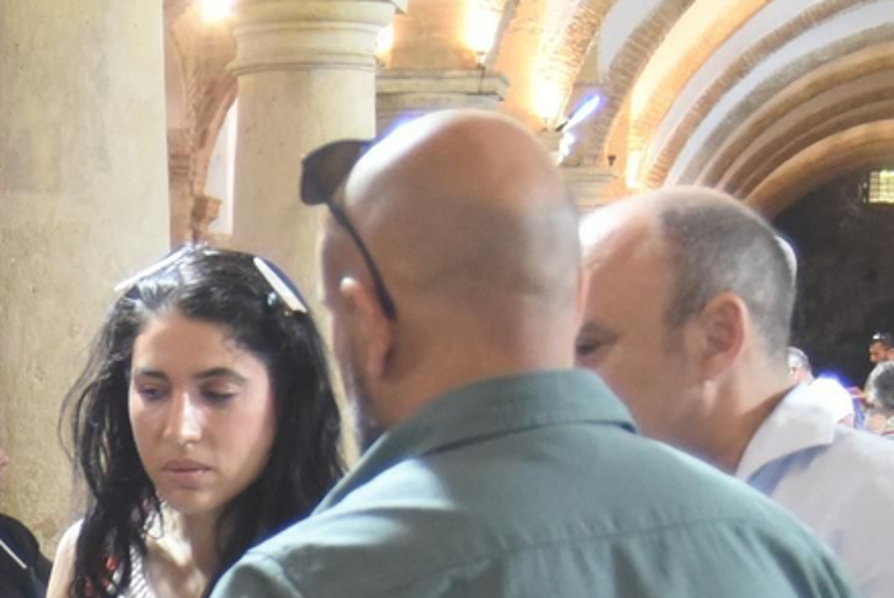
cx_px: -296
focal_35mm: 145
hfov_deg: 13.6
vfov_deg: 9.2
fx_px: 3604
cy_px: 959
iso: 4500
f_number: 5.6
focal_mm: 40
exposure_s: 1/200
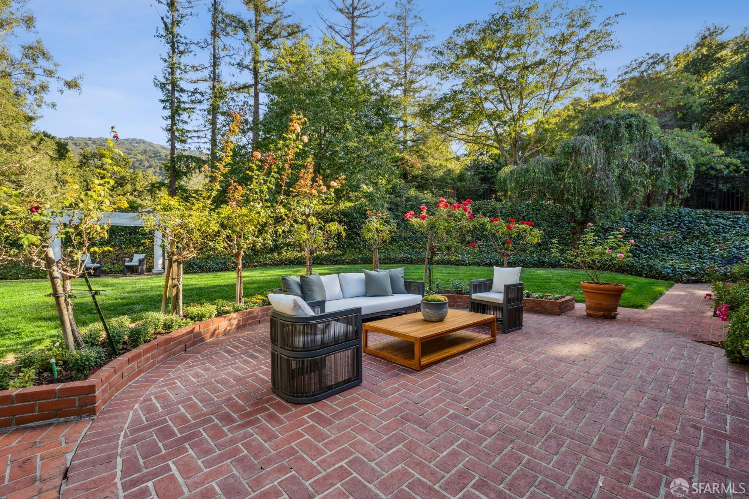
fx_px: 333
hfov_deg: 96.8
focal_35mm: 16
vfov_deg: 73.7
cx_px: 374
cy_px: 250
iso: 200
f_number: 11
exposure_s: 1/30
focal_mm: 16
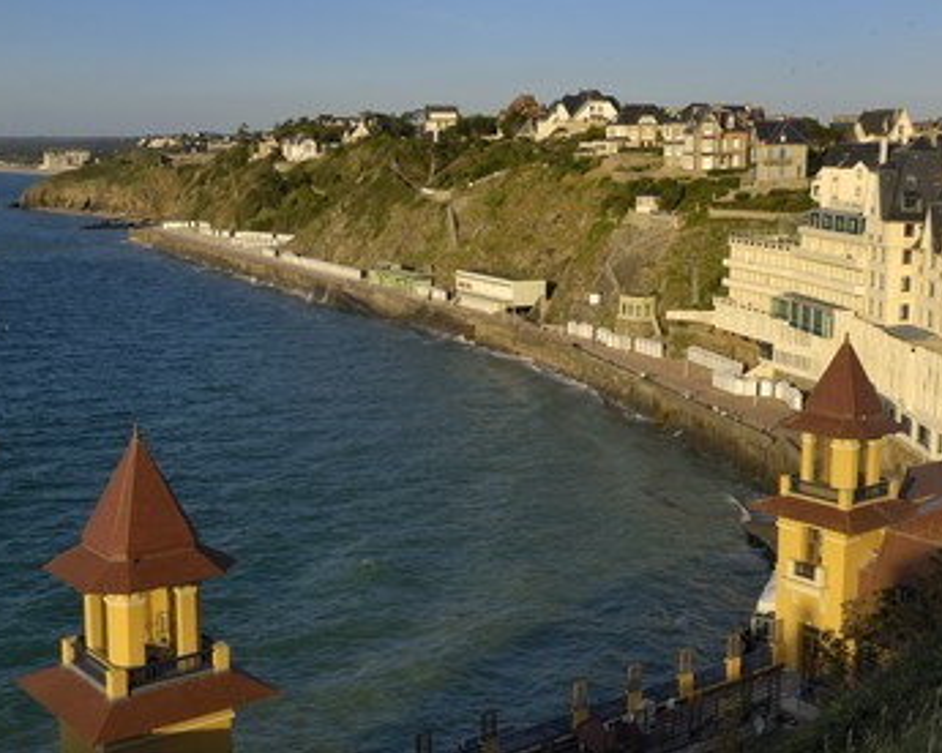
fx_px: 1338
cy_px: 374
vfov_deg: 31.5
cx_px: 496
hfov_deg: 38.8
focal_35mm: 48
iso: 100
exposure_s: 1/160
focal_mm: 28
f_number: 8.5
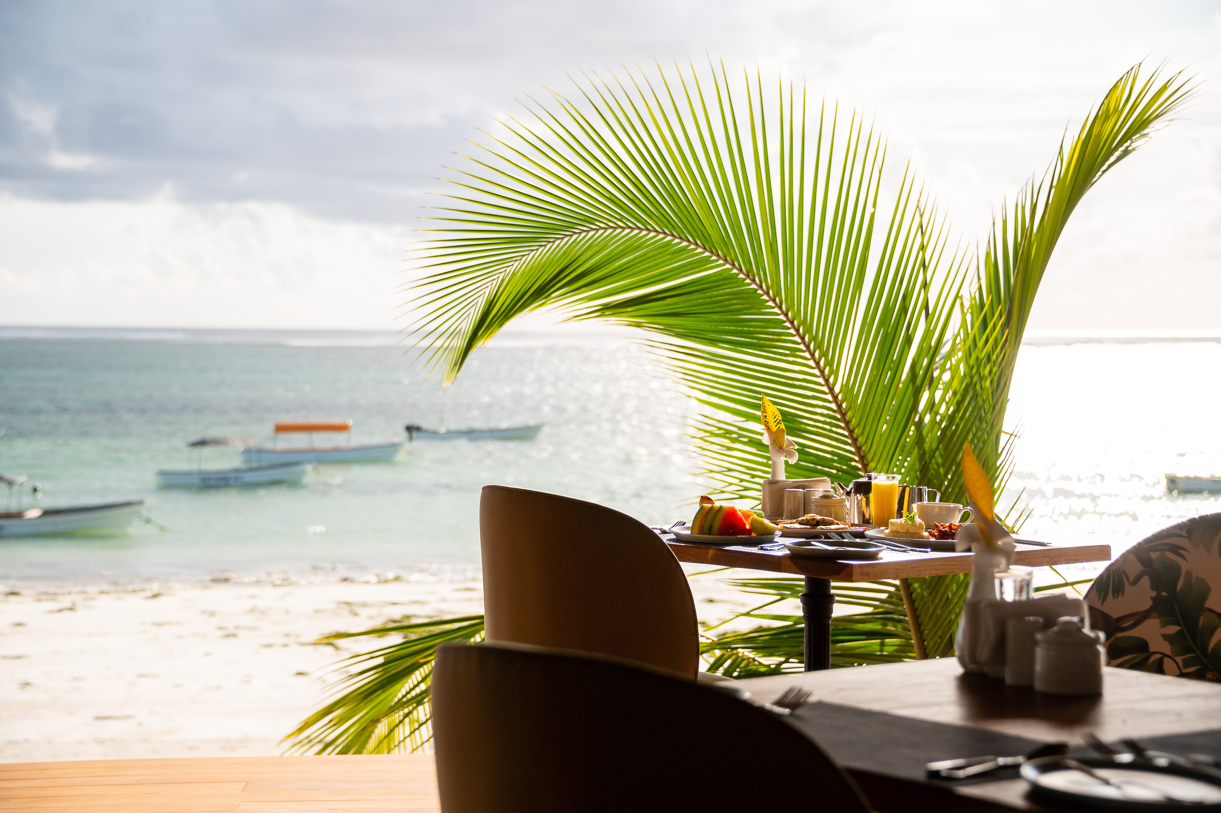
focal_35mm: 78
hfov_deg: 26.0
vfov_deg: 17.5
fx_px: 2644
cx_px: 610
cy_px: 406
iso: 640
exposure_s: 1/5000
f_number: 5
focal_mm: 78
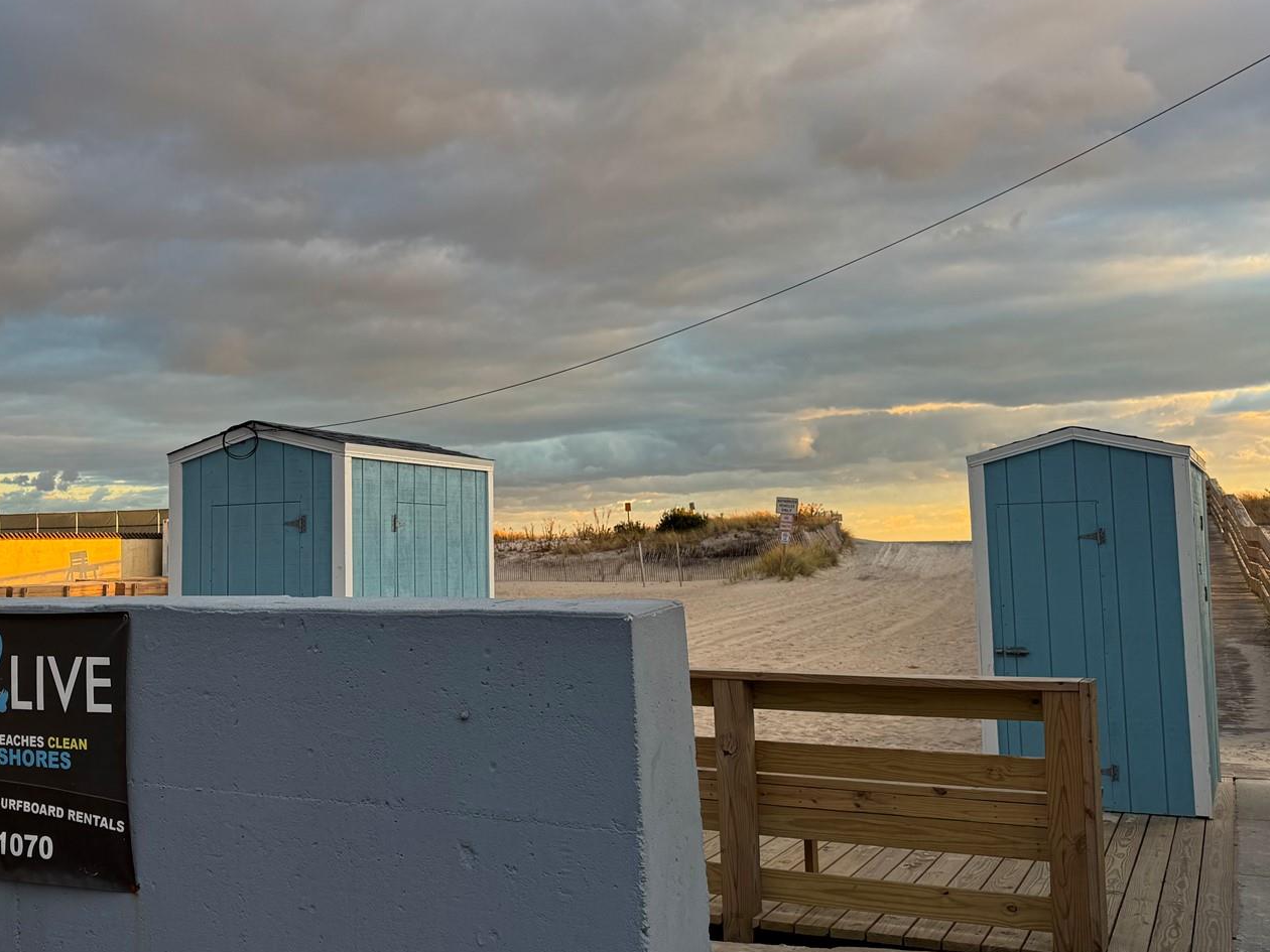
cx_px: 384
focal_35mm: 39
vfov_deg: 36.8
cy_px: 435
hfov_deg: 46.8
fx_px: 1431
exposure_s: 1/364
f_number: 1.78
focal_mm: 6.76
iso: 80
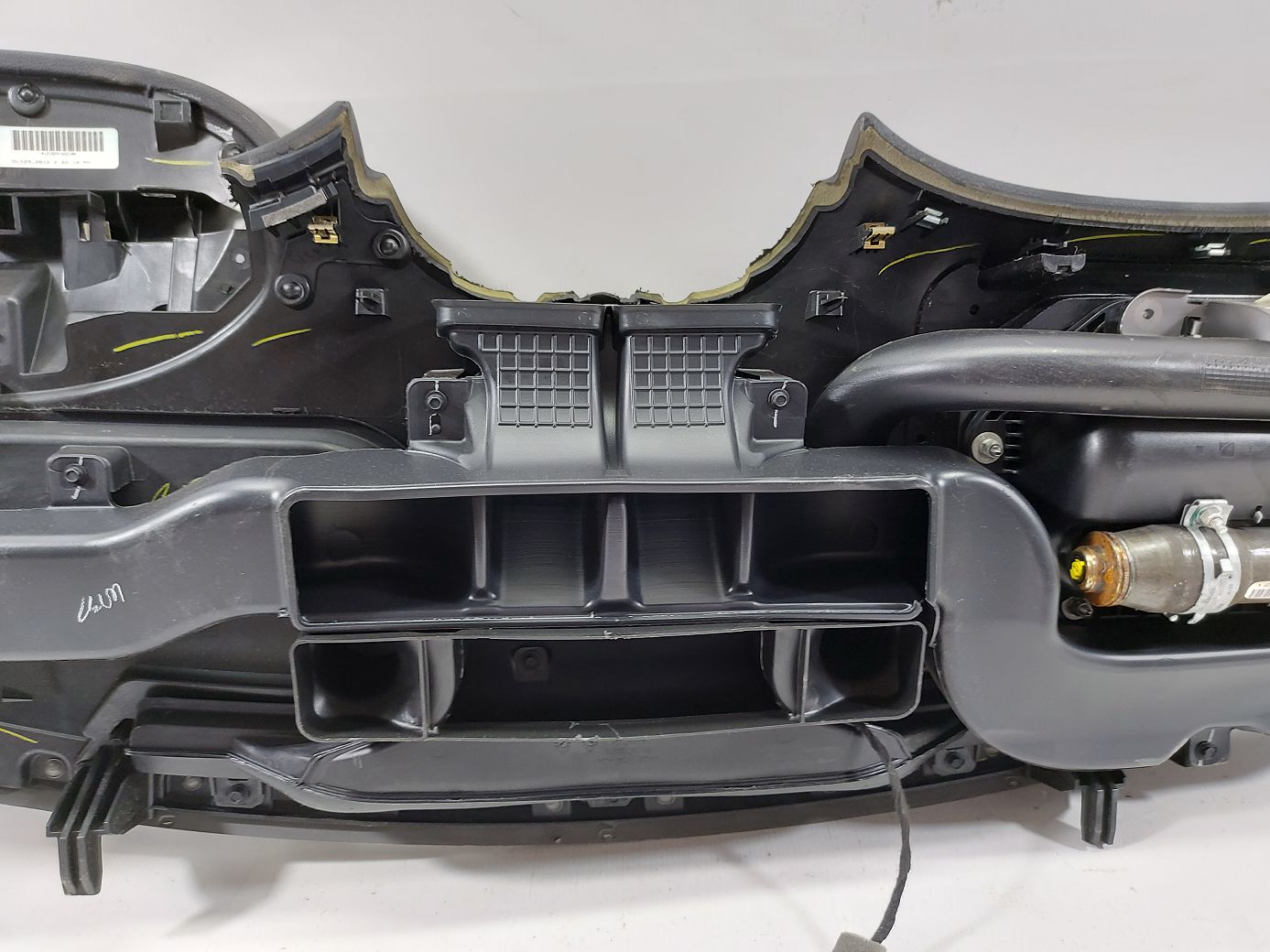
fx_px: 880
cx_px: 635
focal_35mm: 24
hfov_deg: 71.6
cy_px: 476
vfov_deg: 56.8
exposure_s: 1/50
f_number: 1.8
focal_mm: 5.23
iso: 160
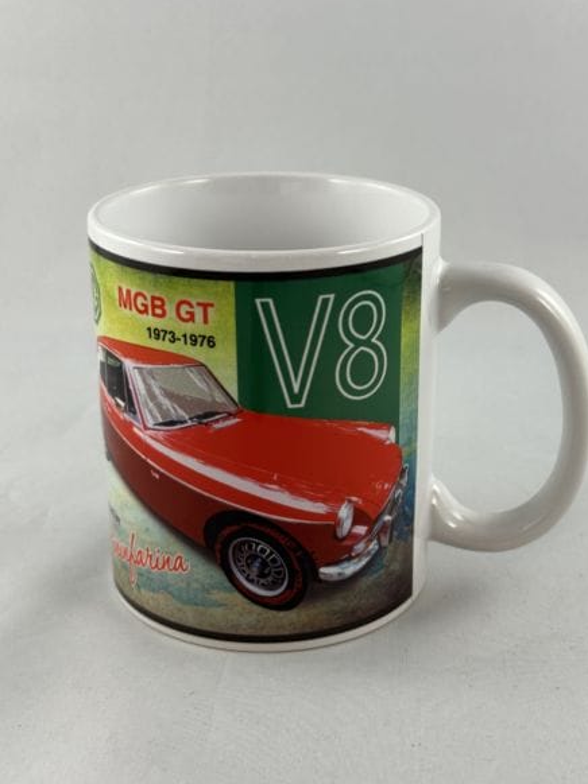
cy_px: 393
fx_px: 1247
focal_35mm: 55
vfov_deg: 35.0
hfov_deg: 26.5
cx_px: 316
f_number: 1.78
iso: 50
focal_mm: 6.86
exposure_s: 1/100
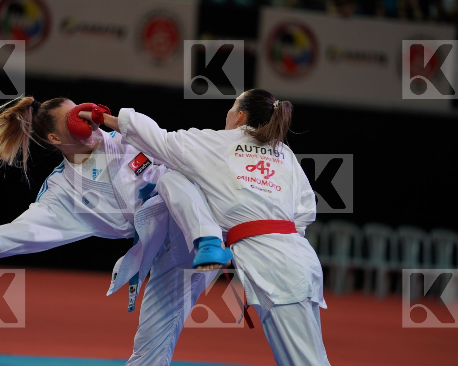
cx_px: 214
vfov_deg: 6.5
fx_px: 3226
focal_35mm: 238
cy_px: 184
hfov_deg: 8.1
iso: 640
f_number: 2.8
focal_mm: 200
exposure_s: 1/1000
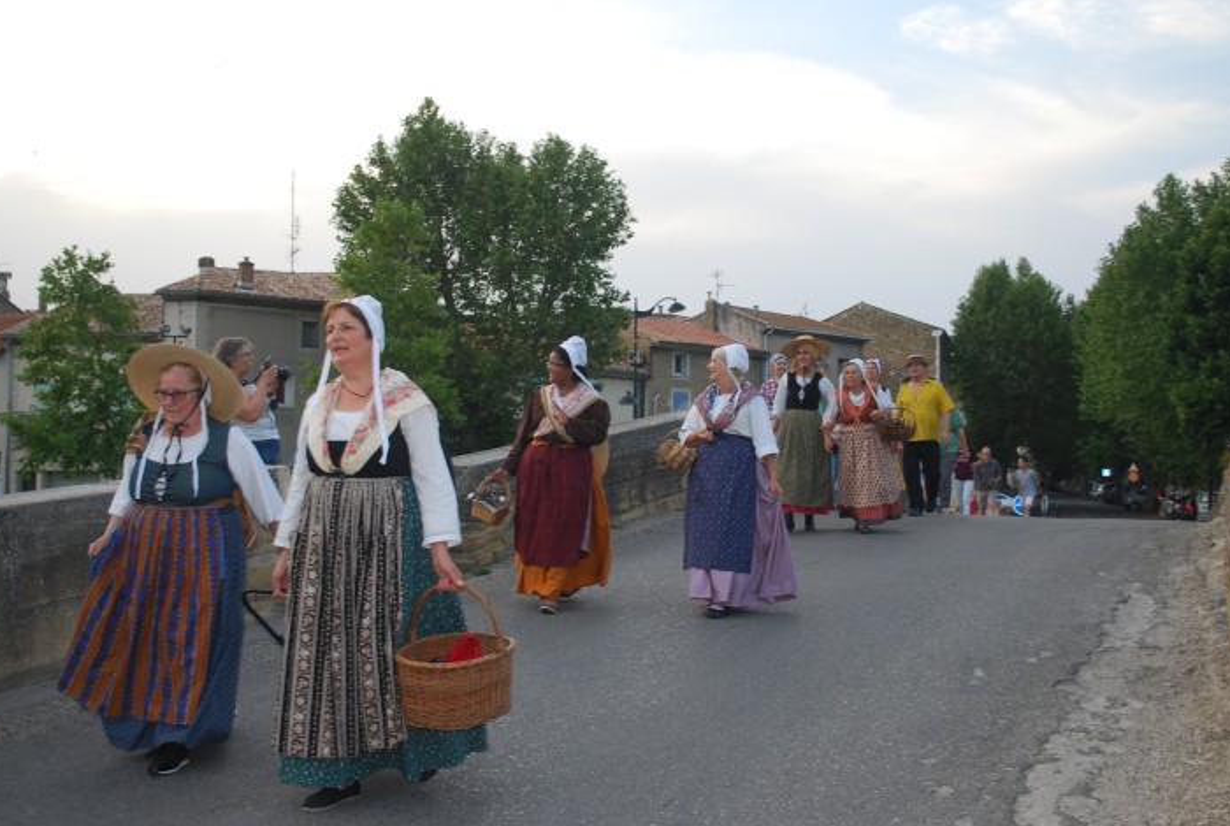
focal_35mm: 48
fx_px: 1643
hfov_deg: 41.0
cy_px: 372
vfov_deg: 28.2
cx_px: 622
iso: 200
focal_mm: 28
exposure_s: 1/125
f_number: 4.5
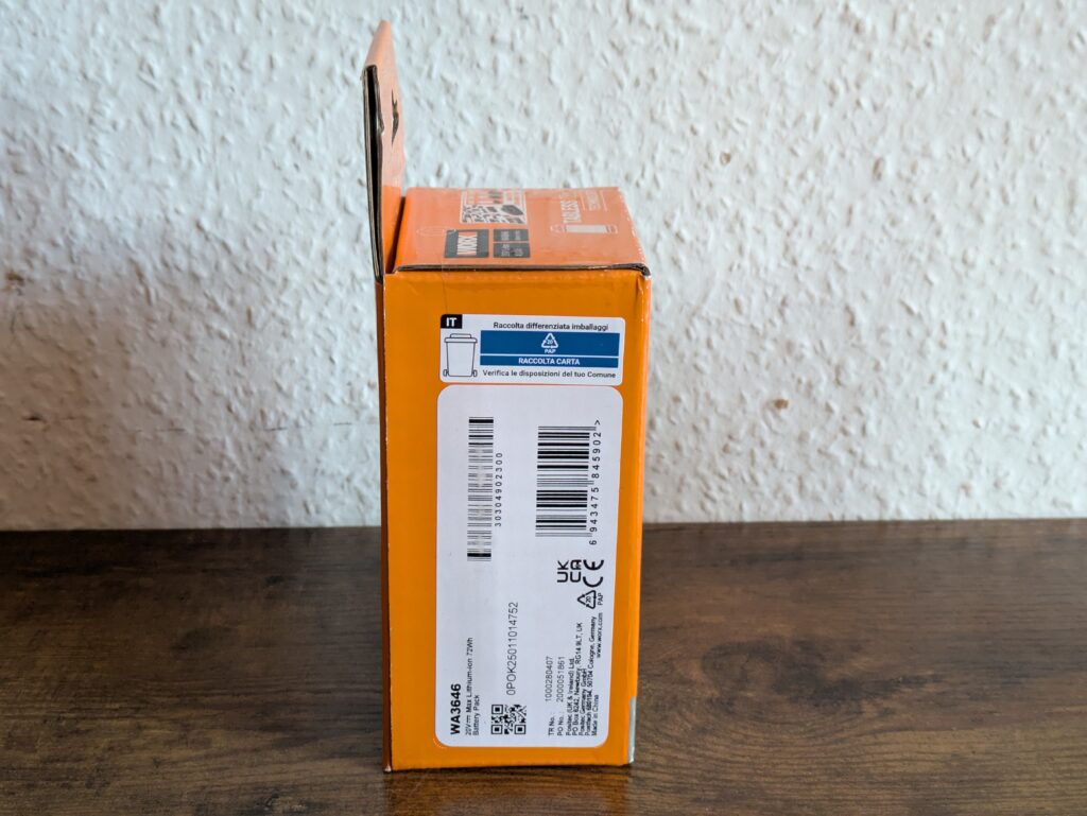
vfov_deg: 28.6
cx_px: 544
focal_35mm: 51
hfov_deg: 37.5
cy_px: 408
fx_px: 1602
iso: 276
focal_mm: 5.43
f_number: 1.89
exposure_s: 1/25
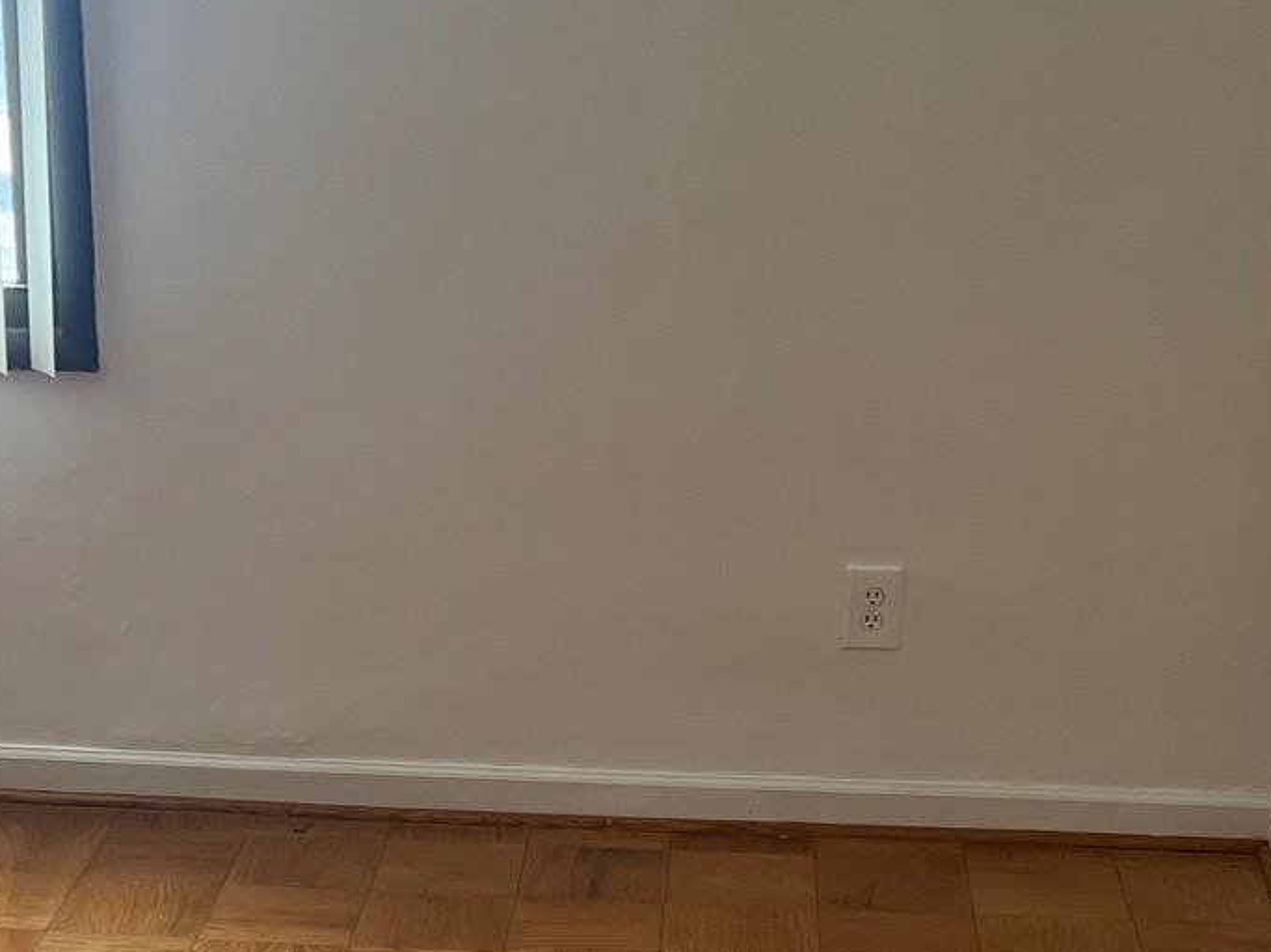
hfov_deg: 24.8
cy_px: 874
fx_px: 2863
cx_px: 374
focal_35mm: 78
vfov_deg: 18.5
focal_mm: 5.7
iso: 100
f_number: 1.5
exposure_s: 1/120
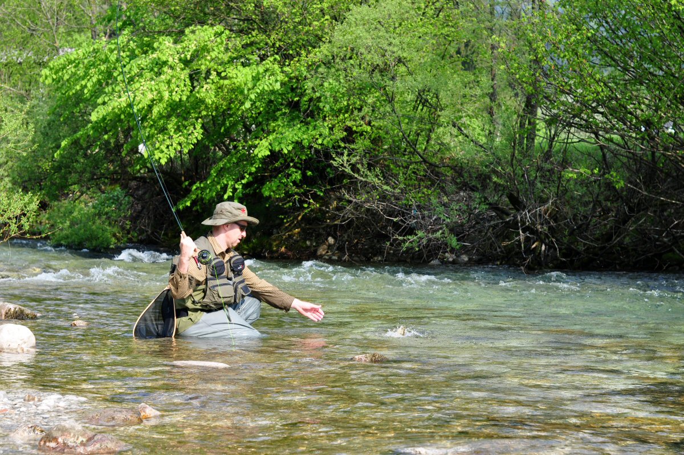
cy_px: 228
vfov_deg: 18.1
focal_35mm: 75
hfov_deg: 27.0
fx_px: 1423
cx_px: 342
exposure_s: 1/320
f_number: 7.1
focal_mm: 50
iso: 200
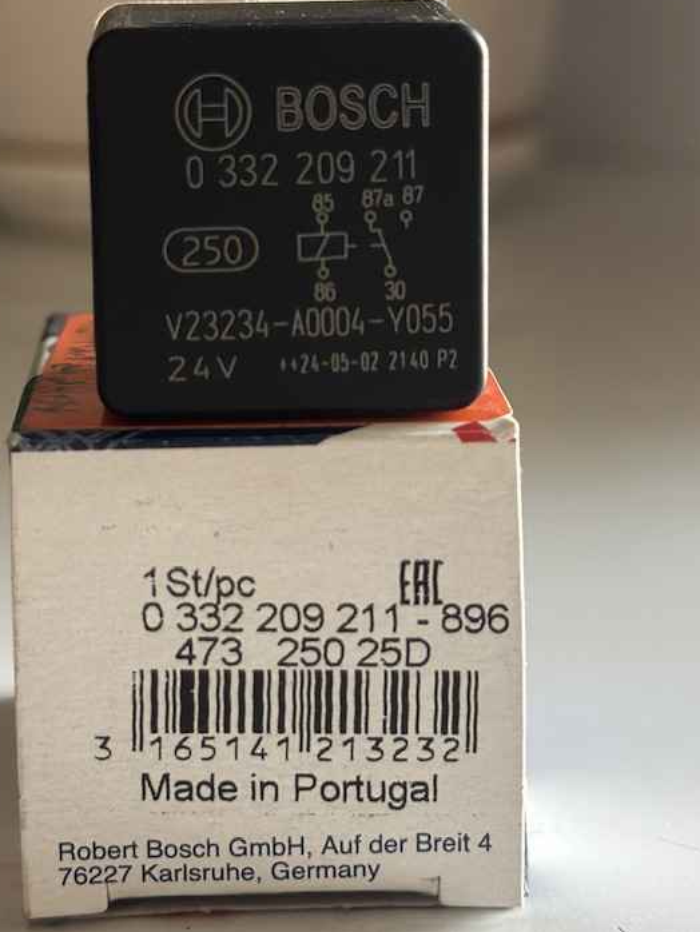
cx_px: 278
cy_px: 342
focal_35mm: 88
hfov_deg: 16.8
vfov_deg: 22.2
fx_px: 2371
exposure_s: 1/60
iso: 160
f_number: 1.78
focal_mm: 6.86
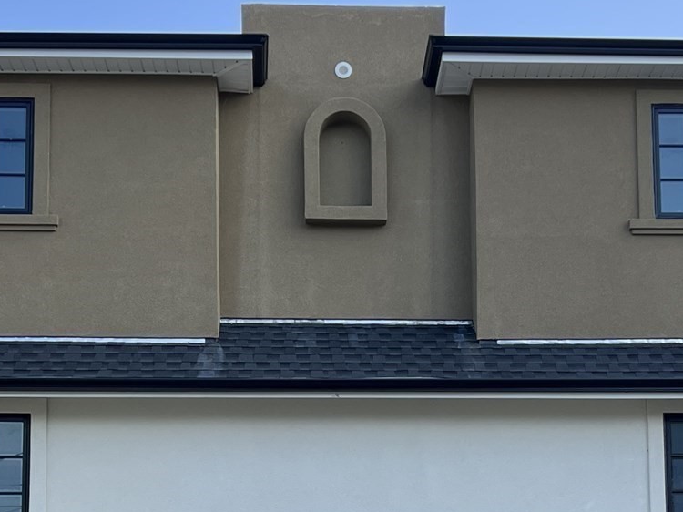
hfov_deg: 27.4
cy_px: 589
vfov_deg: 19.7
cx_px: 386
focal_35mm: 71
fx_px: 1400
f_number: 1.5
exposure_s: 1/1344
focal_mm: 5.7
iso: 50
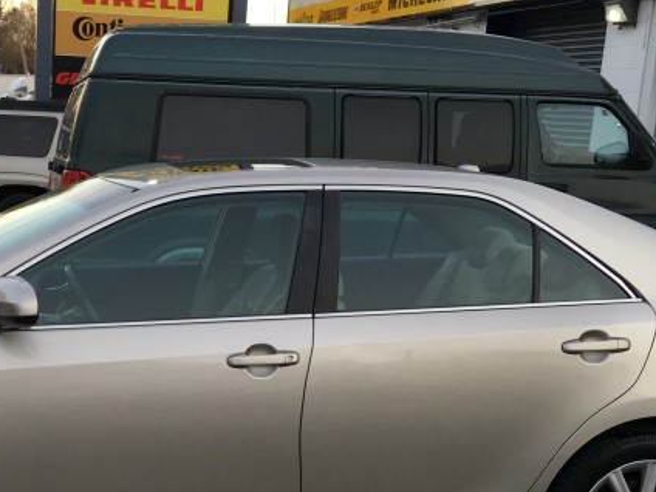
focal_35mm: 70
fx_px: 1327
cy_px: 444
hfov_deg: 27.4
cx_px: 155
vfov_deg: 20.6
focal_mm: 4.15
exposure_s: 1/120
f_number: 2.2
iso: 40
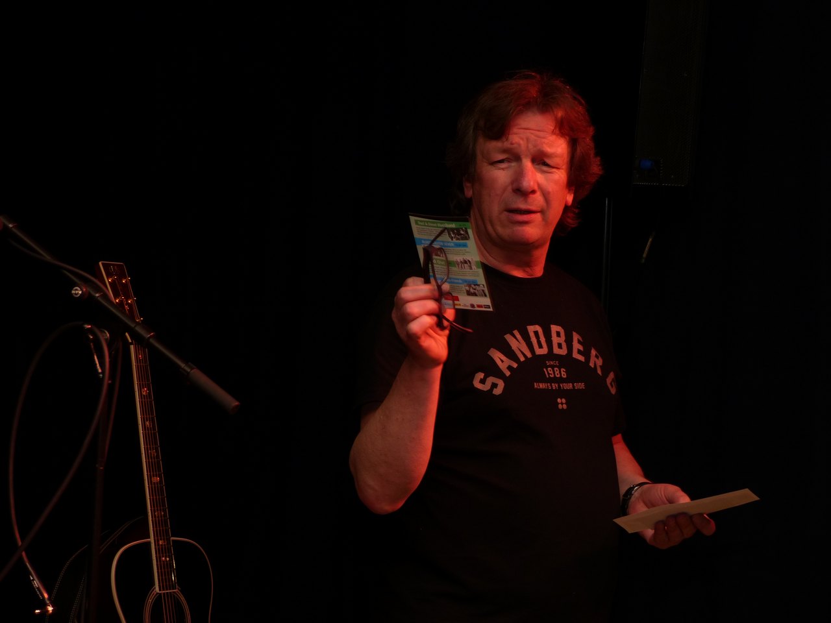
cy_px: 312
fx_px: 2497
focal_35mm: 104
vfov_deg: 14.2
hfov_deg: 18.9
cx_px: 416
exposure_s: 1/60
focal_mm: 18.7
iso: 100
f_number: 2.8
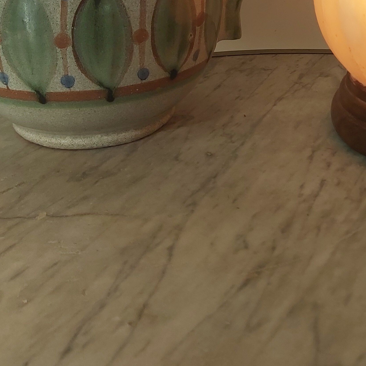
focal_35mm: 56
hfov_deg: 29.5
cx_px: 318
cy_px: -32
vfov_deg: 28.0
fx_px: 670
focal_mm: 3.92
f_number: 1.7
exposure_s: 1/223
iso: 64
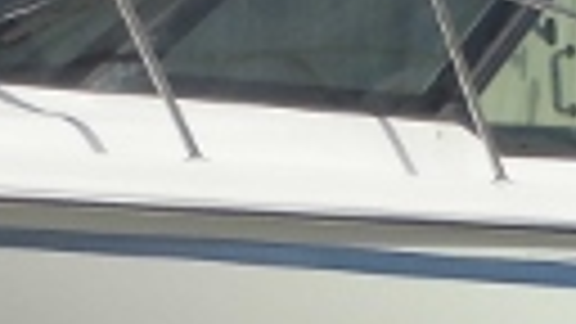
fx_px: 3009
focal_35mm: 197
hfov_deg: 10.9
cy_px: 252
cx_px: 166
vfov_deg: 6.2
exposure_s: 1/200
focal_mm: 5.3
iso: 100
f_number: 11.8
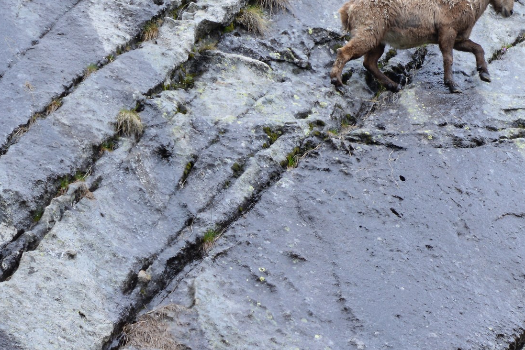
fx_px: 17547
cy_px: -8
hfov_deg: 1.7
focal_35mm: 1203
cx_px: 554
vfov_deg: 1.1
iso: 640
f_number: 8
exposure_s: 1/640
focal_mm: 550
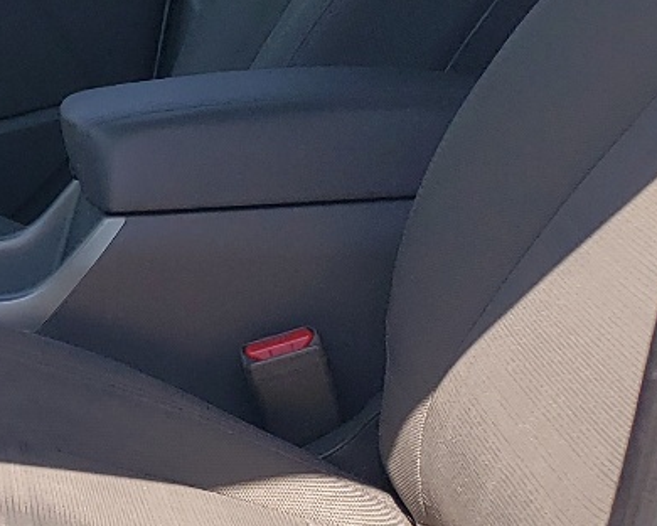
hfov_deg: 16.7
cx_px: -332
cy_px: 300
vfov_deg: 14.8
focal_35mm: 104
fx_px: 2022
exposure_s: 1/1429
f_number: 1.5
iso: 50
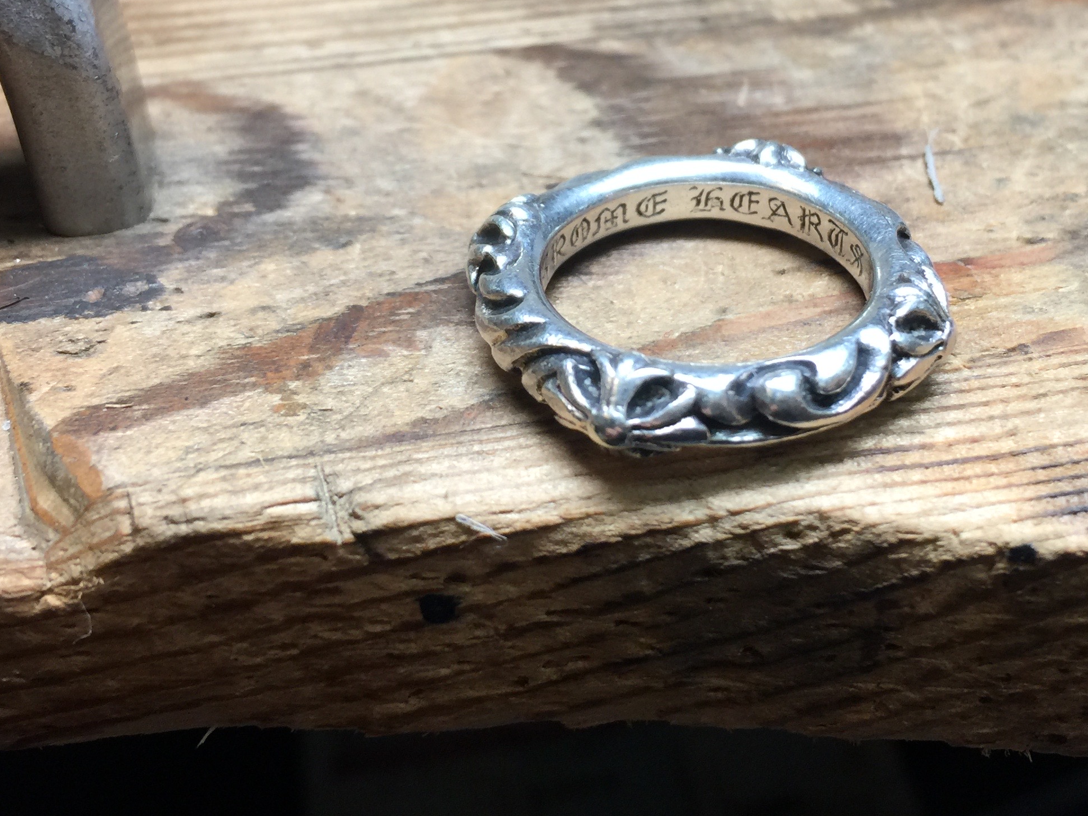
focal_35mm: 49
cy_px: 243
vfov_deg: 29.4
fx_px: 1540
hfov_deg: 38.8
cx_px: 630
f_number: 2.2
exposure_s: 1/40
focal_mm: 4.15
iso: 32
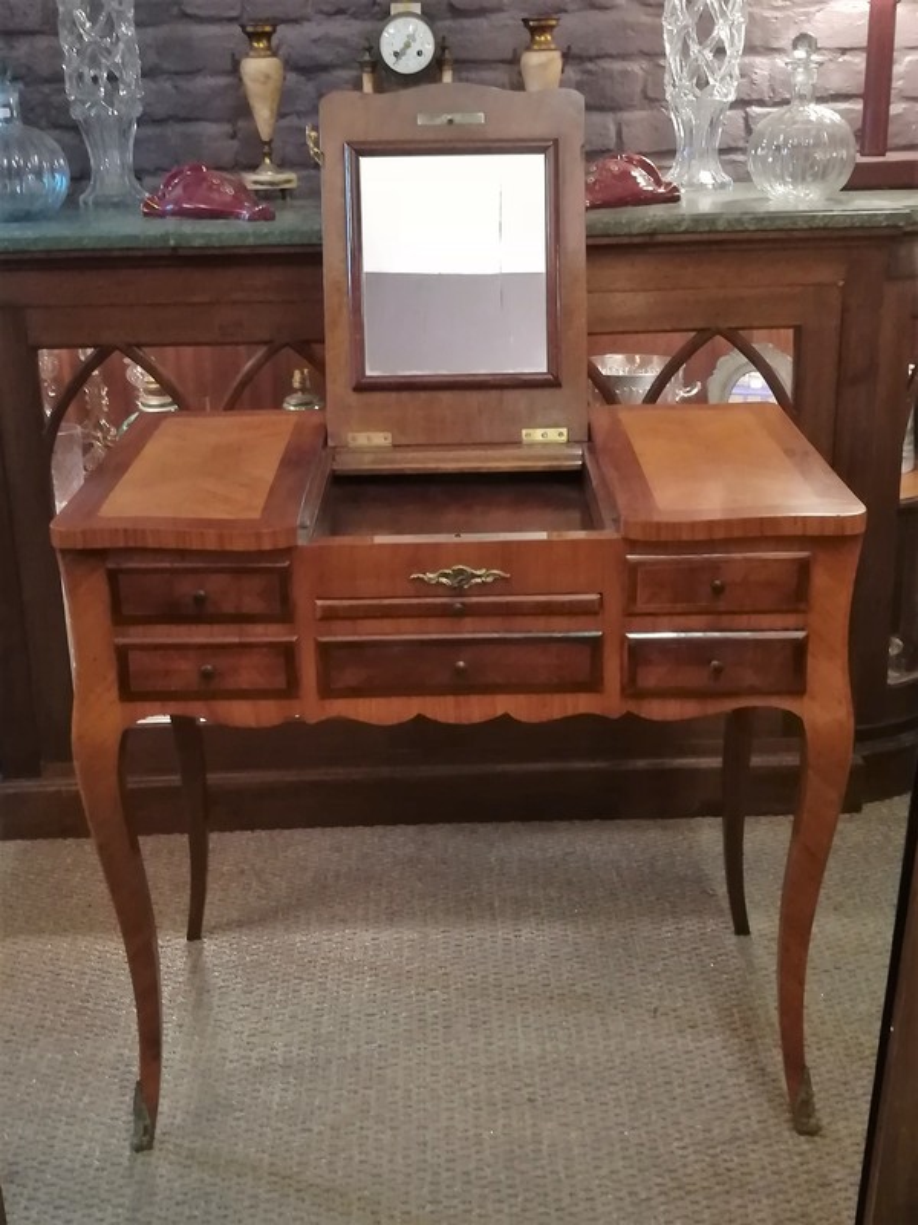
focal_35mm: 39
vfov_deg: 47.9
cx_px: 459
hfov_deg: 36.8
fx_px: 1379
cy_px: 612
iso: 500
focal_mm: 3.83
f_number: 2.2
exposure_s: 1/20
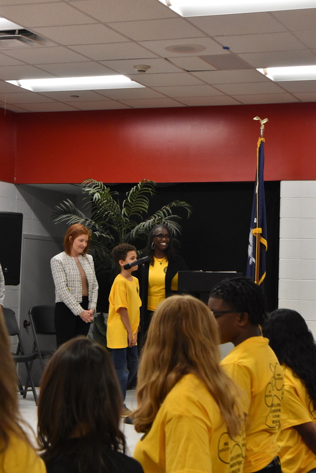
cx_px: 158
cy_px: 236
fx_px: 1085
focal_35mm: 82
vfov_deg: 24.6
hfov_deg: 16.6
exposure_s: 1/100
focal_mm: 55
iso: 3600
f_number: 7.1
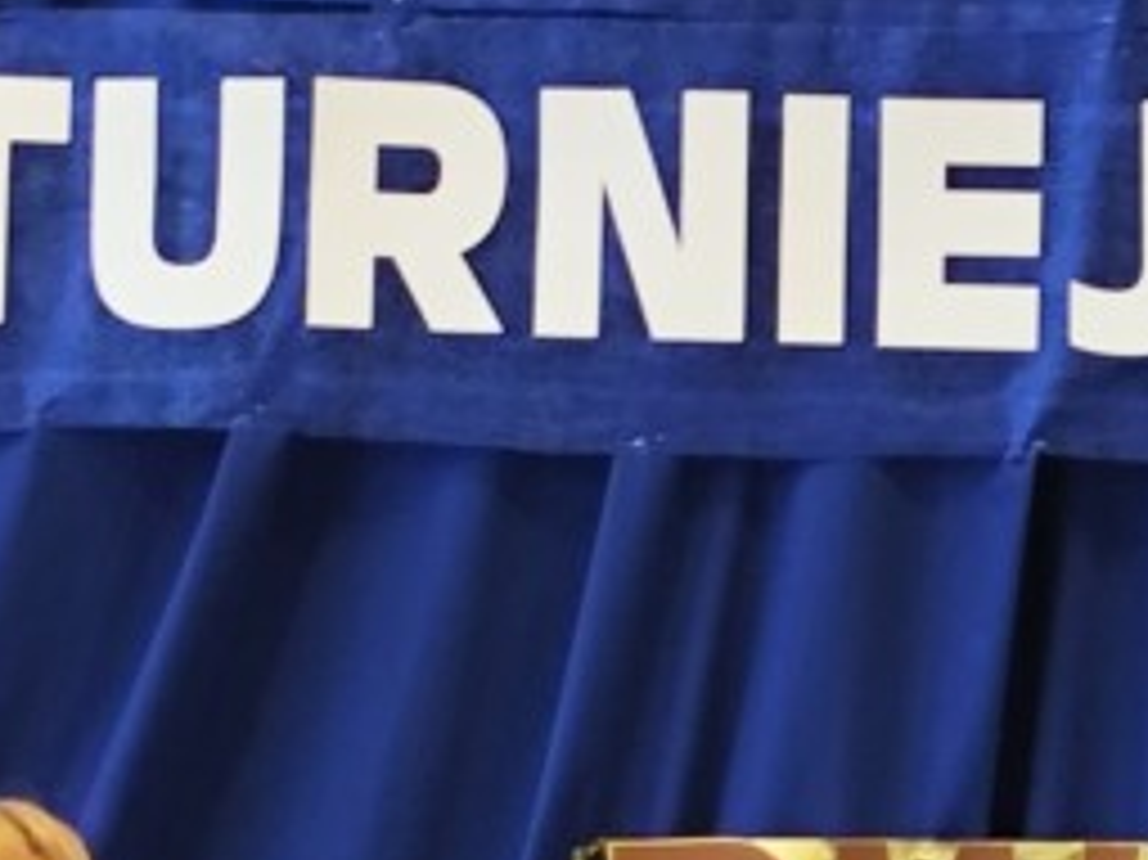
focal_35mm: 269
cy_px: 1072
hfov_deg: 7.3
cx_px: 1319
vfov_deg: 5.5
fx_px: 8917
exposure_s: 1/25
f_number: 1.65
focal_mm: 6.19
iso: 125
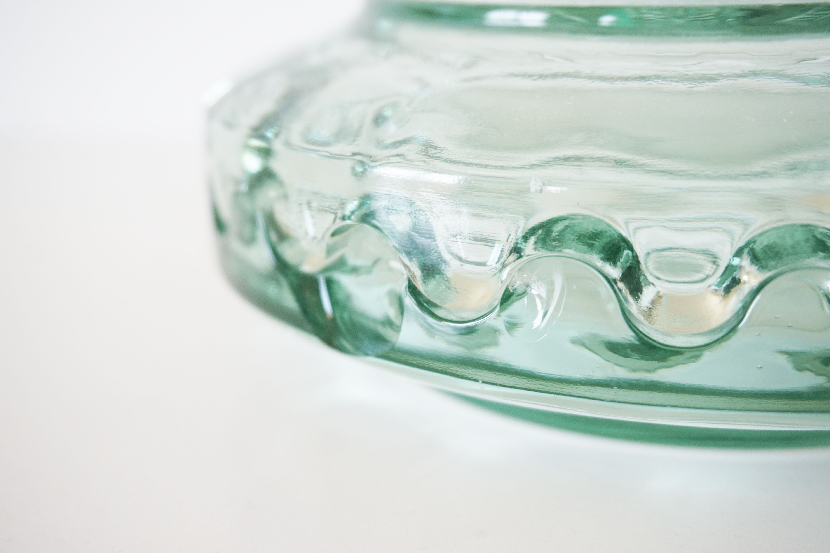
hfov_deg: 42.3
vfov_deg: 28.9
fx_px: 1072
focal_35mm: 46
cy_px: 276
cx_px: 415
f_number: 5
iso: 320
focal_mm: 31
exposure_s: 1/60
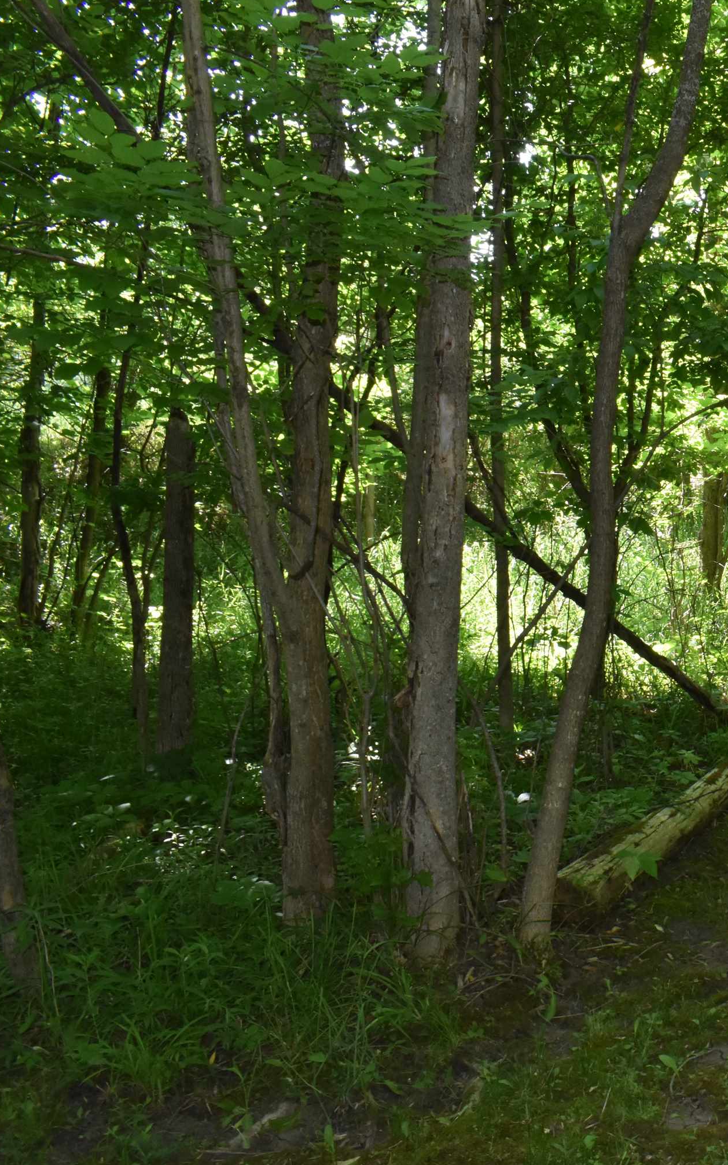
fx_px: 1333
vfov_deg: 47.2
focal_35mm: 42
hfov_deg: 27.5
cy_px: 587
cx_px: 828
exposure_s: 1/60
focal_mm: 18
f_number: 16
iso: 1600
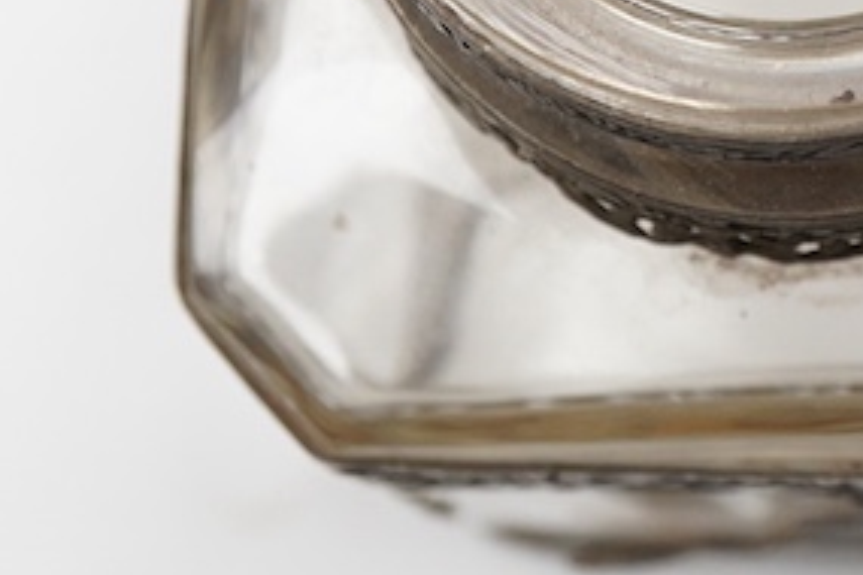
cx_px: 842
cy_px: -200
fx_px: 3404
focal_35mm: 142
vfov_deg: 9.5
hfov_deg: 14.2
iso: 1250
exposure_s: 1/125
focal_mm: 30
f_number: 9
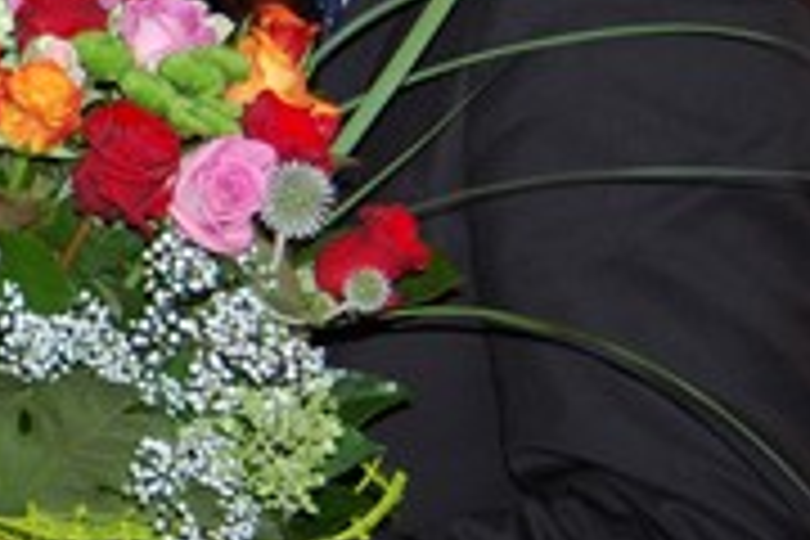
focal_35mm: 128
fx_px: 2880
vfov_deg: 10.6
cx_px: -558
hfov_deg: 14.4
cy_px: 47
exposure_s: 1/60
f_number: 3.8
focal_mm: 22
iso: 400
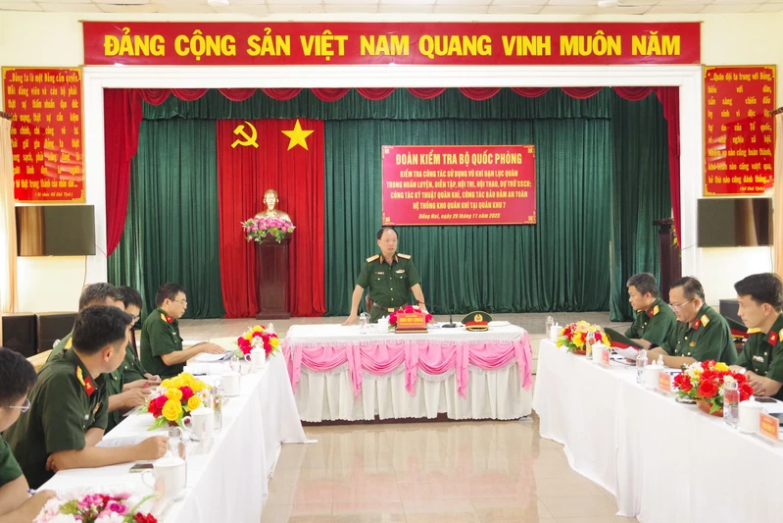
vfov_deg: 31.9
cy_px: 262
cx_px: 392
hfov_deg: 46.4
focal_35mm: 42
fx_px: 914
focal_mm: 28
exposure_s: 1/60
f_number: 5.6
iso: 6400
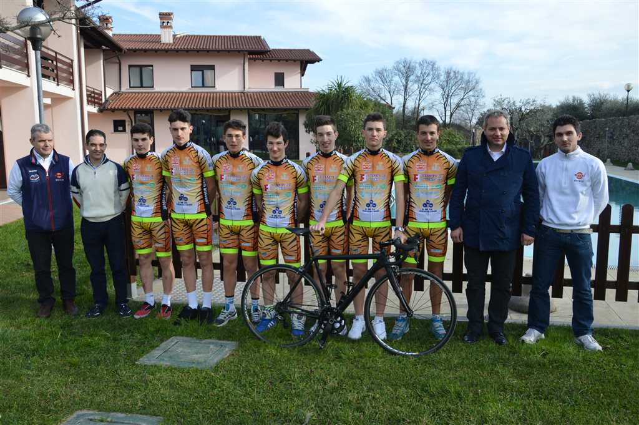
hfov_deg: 59.5
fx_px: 559
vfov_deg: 41.6
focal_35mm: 32
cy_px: 212
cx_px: 320
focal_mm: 21
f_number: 6.3
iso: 100
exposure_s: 1/160
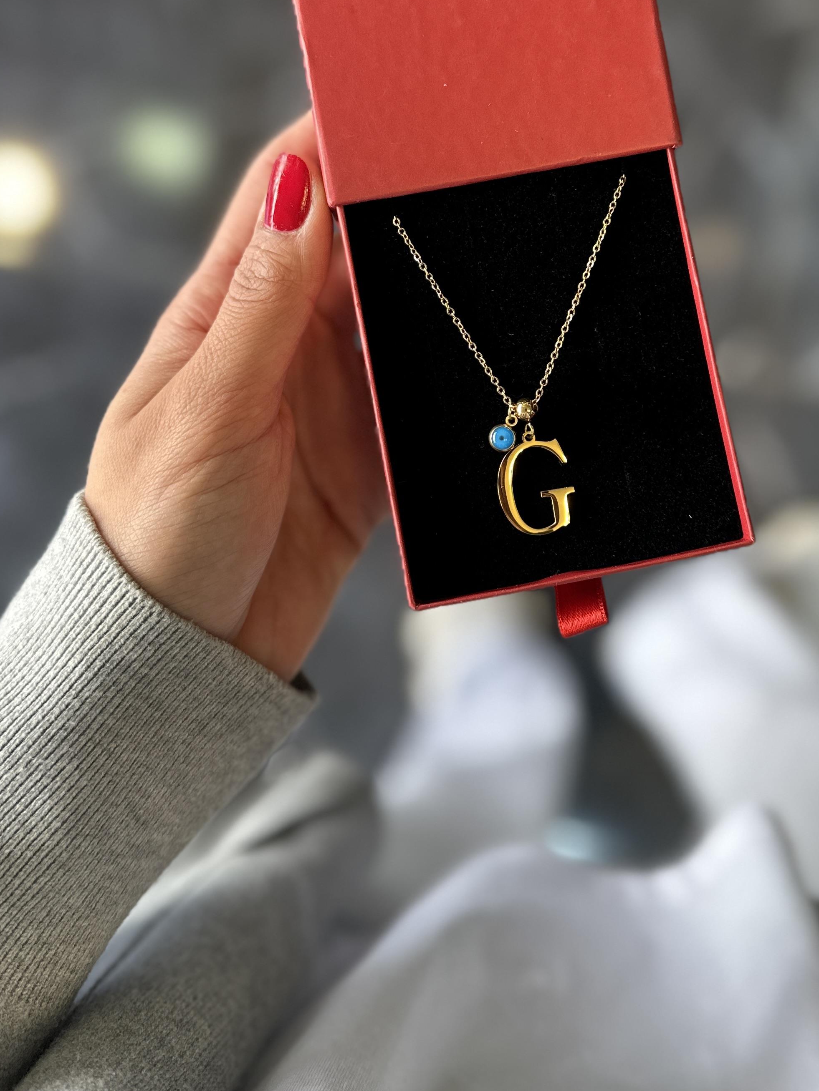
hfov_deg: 38.6
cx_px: 474
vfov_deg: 49.2
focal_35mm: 37
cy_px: 355
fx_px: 1167
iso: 100
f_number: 1.78
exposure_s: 1/100
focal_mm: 6.86
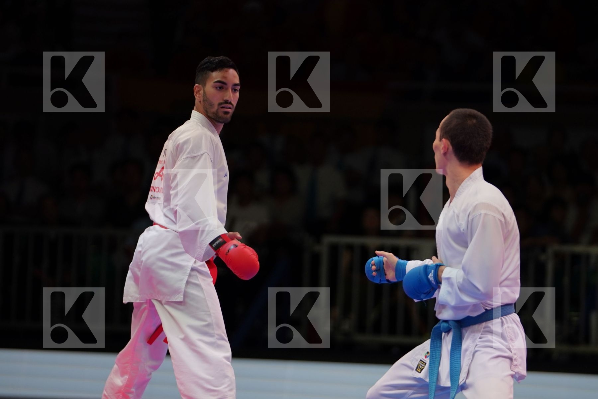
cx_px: 299
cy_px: 200
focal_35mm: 243
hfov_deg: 8.5
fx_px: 4036
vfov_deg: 5.7
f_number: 2.8
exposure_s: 1/1000
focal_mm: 162
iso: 640
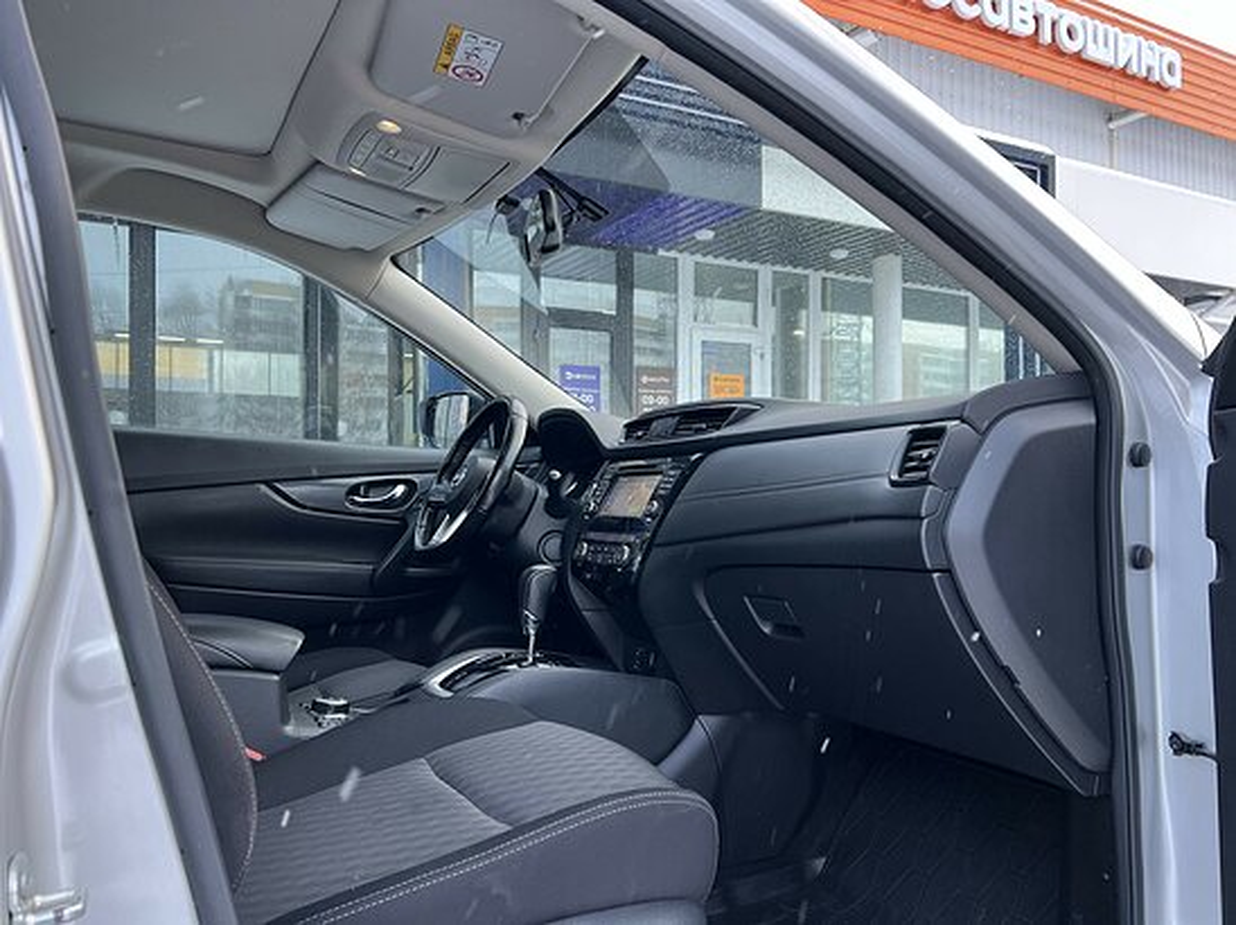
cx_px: 618
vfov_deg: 53.0
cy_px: 462
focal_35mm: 26
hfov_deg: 67.3
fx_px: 928
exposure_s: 1/121
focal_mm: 5.7
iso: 64
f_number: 1.5
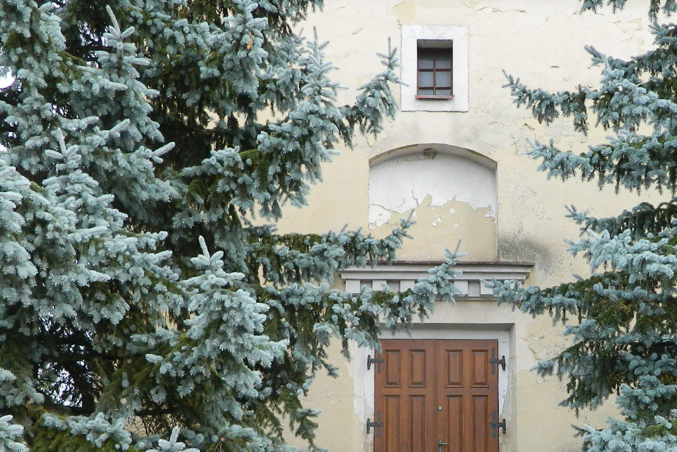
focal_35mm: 62
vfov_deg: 21.3
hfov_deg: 32.0
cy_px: 423
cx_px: 476
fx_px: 1166
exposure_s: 1/200
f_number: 3.2
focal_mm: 5.6
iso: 80
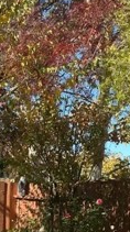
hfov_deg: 12.3
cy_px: 197
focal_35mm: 96
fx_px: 591
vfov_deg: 21.9
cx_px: -25
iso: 25
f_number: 1.8
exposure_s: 1/461
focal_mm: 3
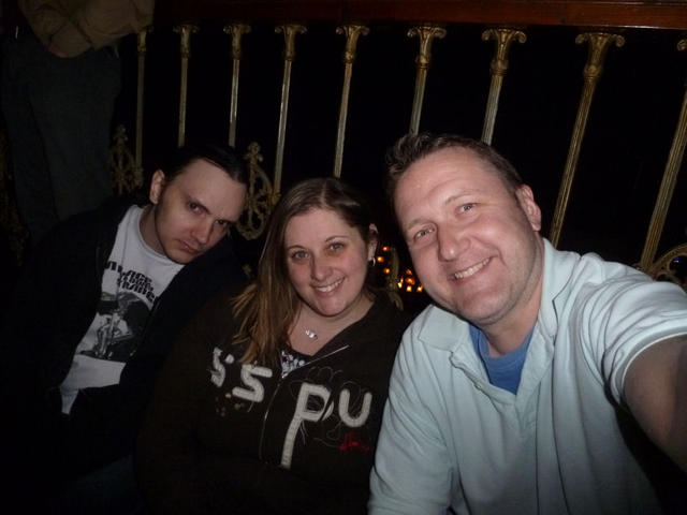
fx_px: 476
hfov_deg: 71.6
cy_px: 258
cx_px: 344
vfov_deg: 56.8
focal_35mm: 24
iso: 400
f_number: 3.3
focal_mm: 4.3
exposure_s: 1/60
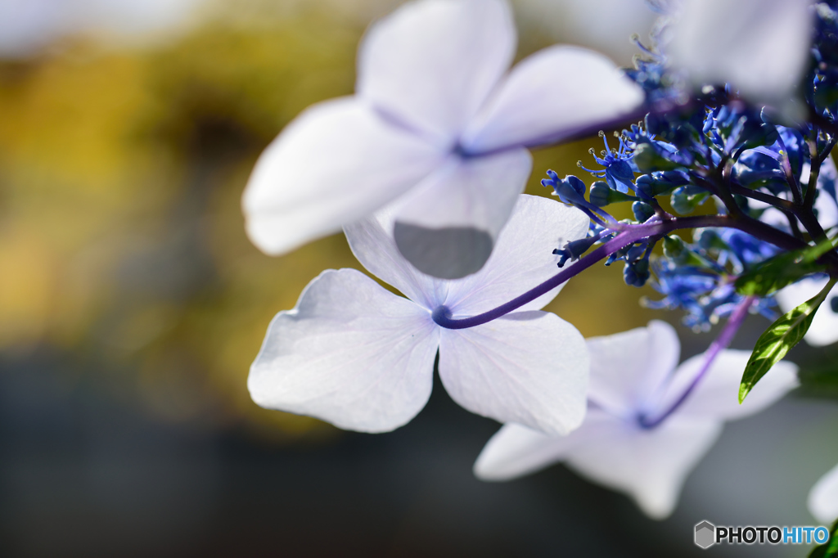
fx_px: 2094
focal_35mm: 90
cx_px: 419
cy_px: 279
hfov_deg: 22.6
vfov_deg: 15.2
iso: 100
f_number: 5.6
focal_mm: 60
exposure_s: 1/500
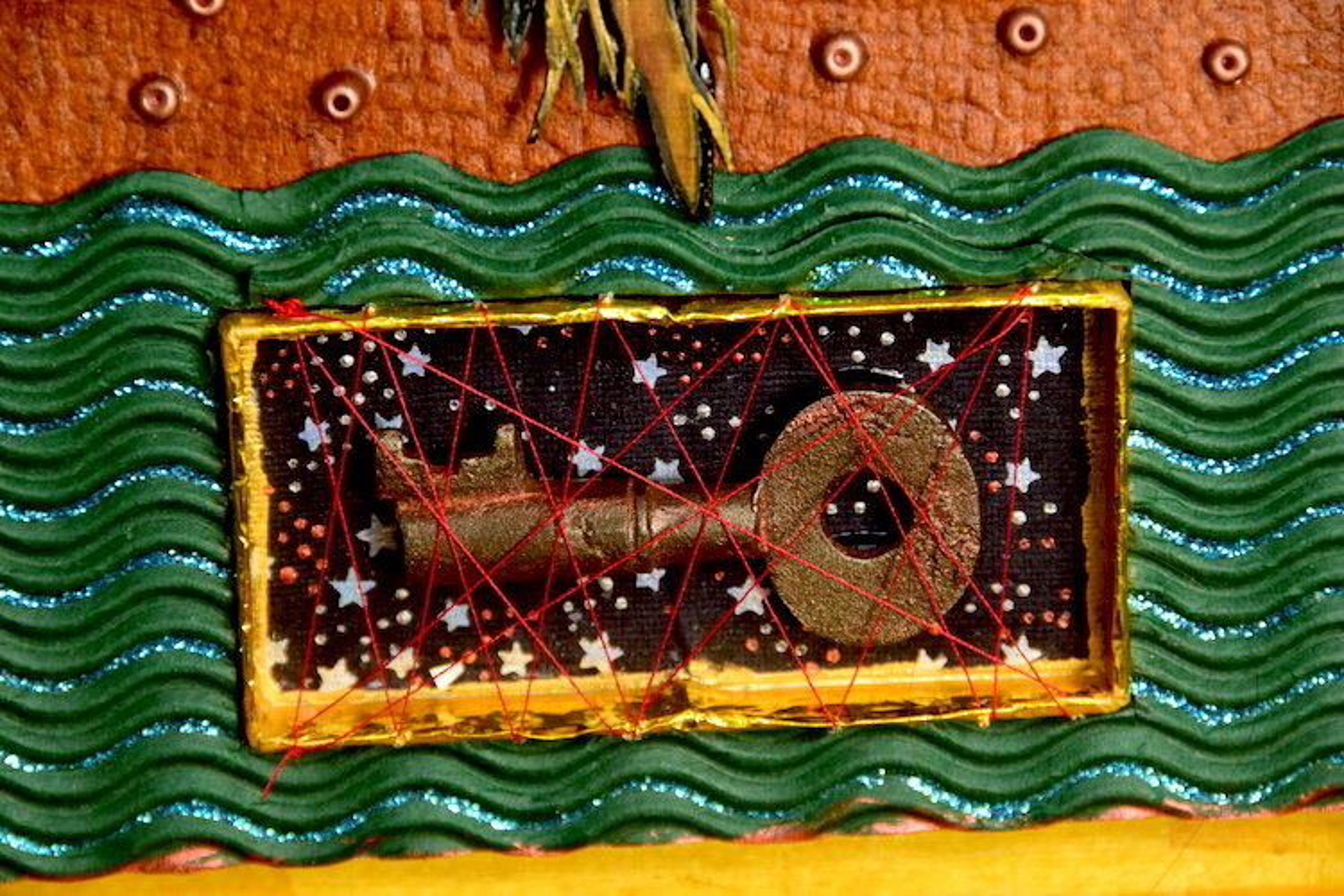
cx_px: 672
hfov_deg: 6.9
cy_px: 448
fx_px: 11199
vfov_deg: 4.6
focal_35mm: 300
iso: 1600
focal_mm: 200
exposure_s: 1/250
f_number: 7.1
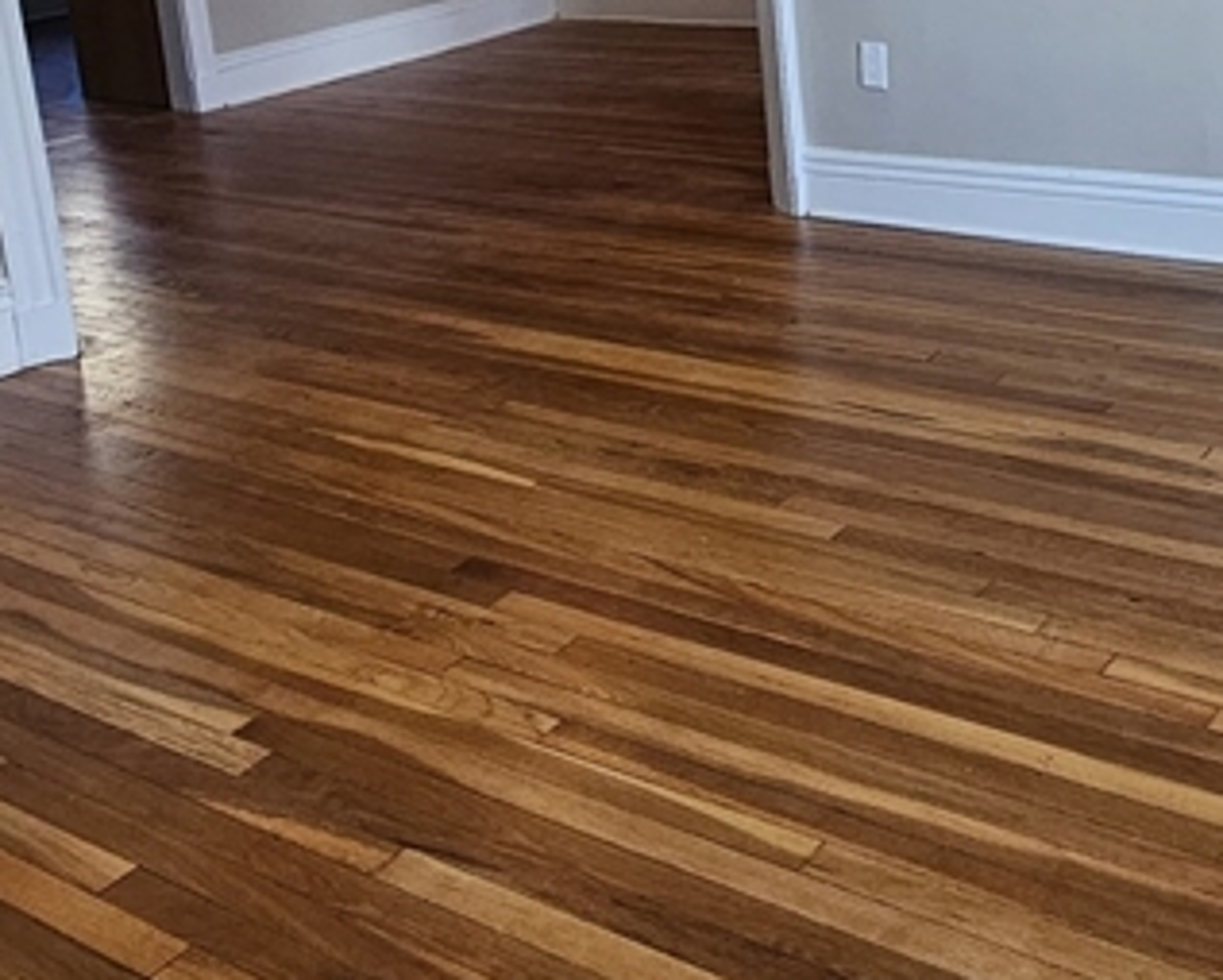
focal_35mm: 41
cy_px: 96
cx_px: 910
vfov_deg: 34.5
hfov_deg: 43.4
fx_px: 1485
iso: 100
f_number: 2.2
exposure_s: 1/120
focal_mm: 2.2
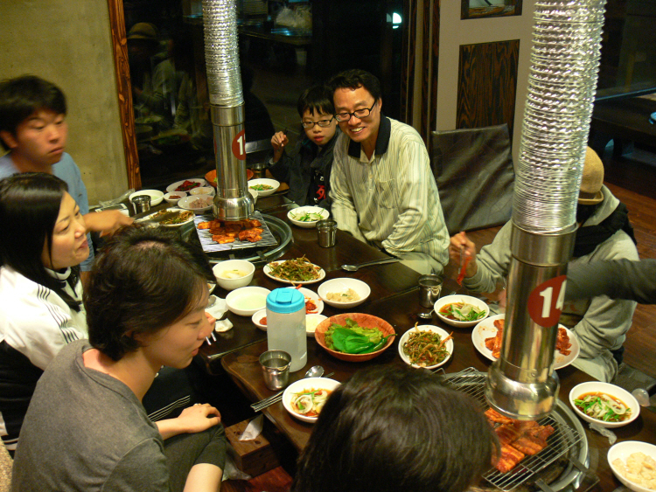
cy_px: 246
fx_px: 663
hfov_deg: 52.6
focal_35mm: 35
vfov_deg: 40.7
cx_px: 328
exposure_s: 1/10
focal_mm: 7.4
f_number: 2.8
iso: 200
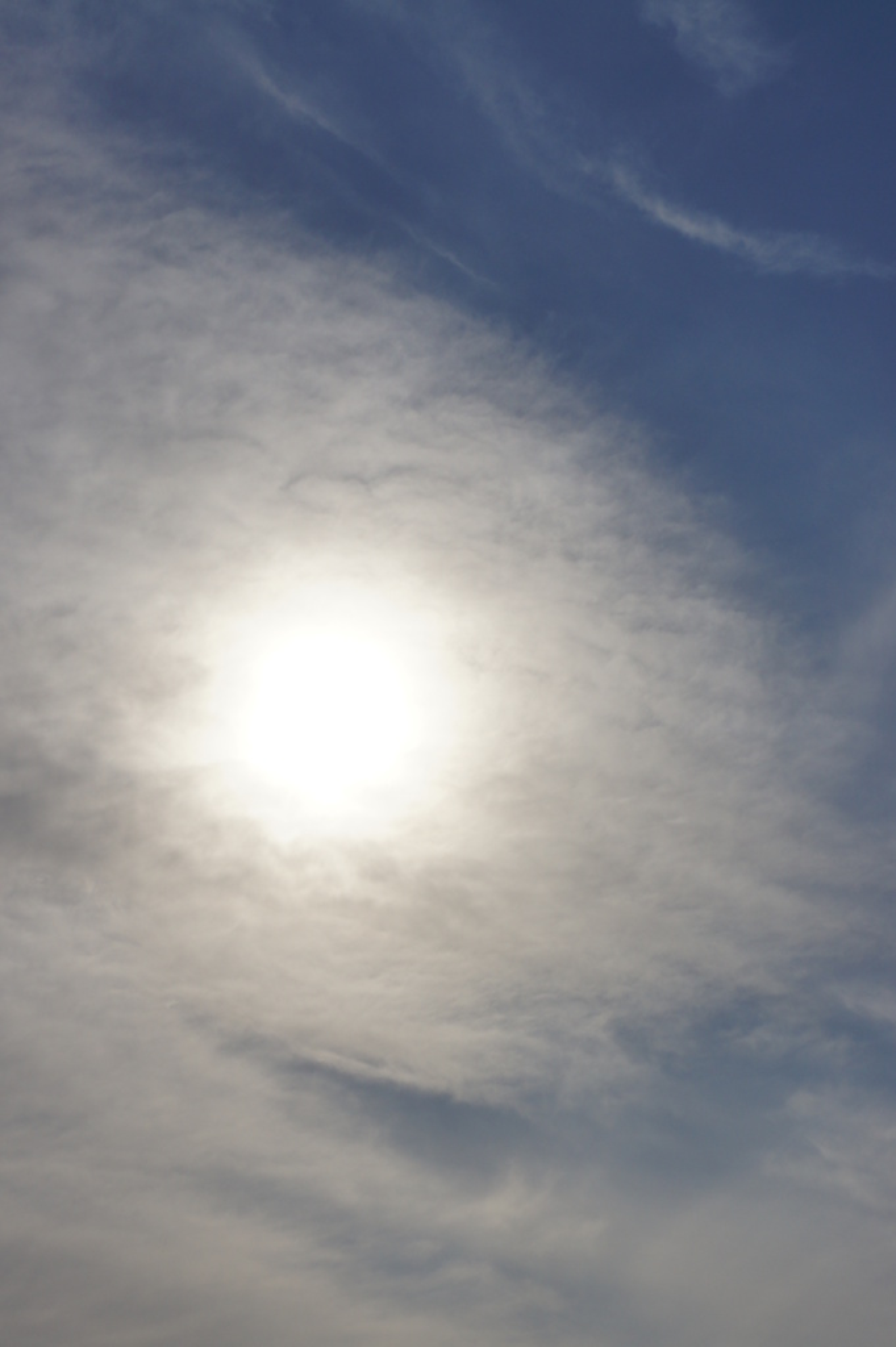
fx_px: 3029
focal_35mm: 81
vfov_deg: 25.1
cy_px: 674
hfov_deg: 16.8
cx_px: 448
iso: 200
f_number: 14
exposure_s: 1/2000
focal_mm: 54
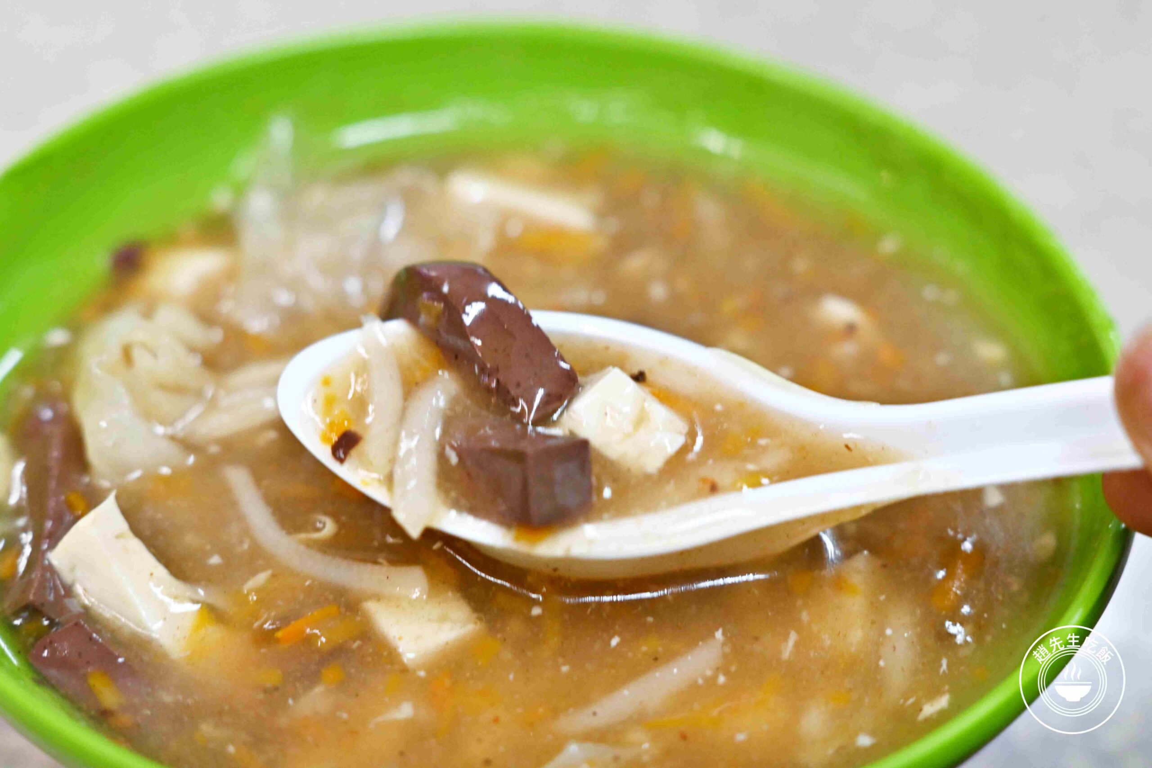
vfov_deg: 18.2
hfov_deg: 27.0
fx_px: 2400
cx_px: 576
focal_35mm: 75
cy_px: 384
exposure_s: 1/160
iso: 720
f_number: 3.2
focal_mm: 50
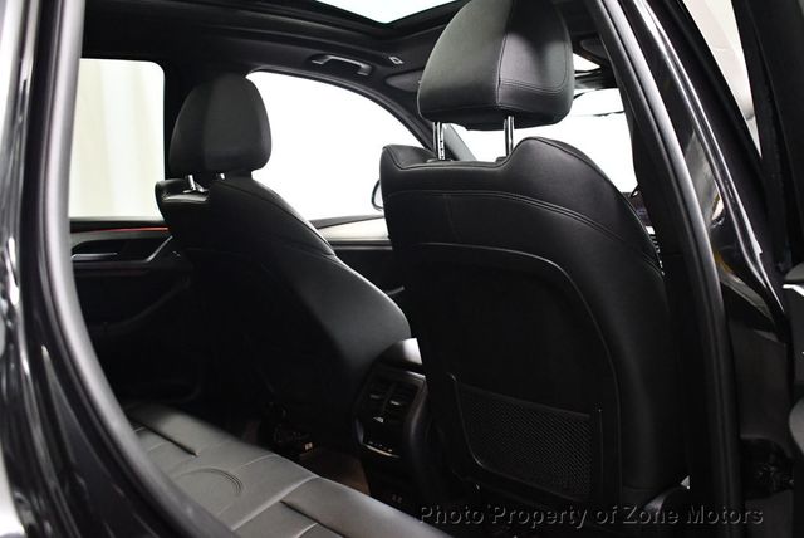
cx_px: 402
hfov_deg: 53.1
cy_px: 269
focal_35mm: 36
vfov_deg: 36.9
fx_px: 805
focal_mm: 18
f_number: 3.5
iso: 4500
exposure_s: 1/60
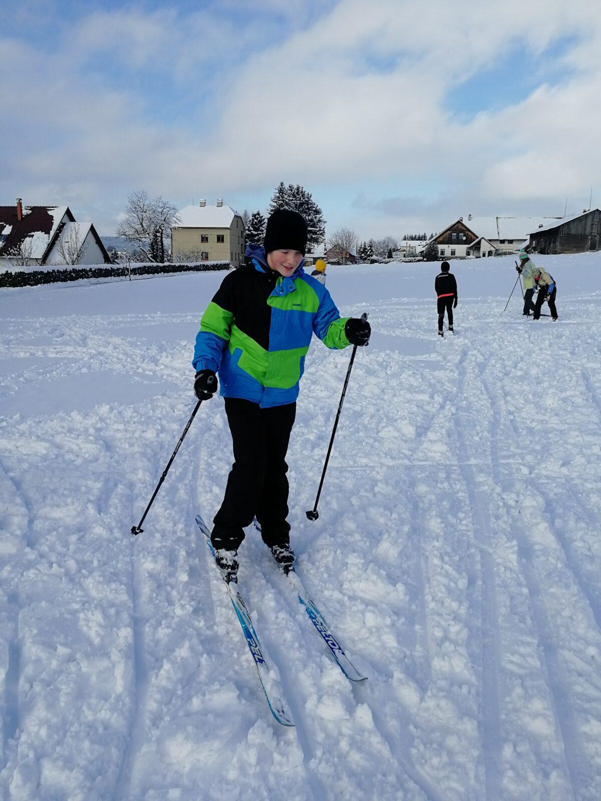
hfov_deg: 51.4
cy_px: 400
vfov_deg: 65.3
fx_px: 625
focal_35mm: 27
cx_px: 300
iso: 50
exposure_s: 1/1351
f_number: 2.2
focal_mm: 3.95
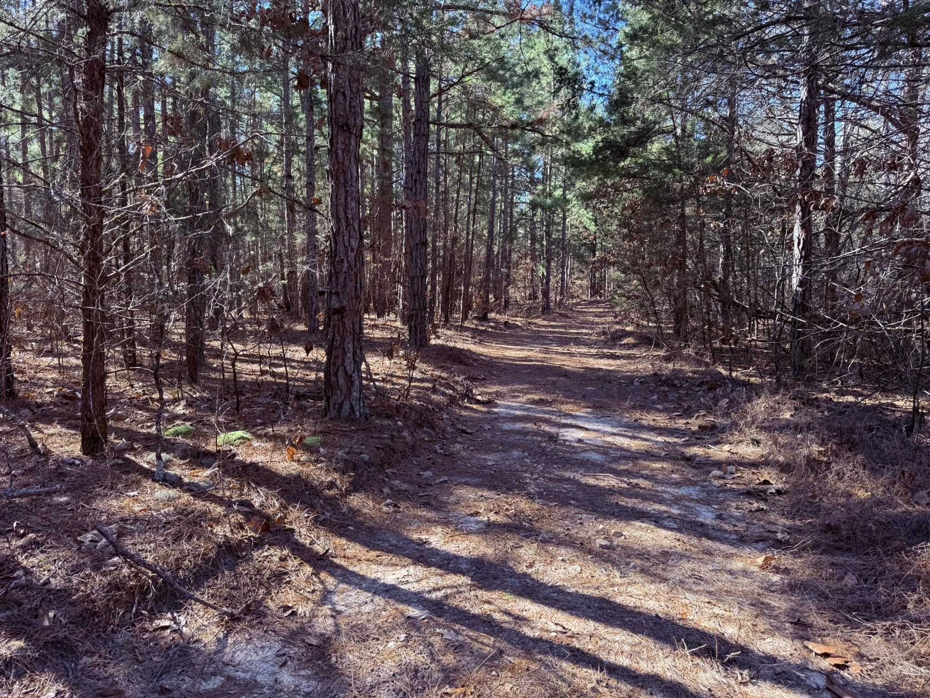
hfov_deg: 71.6
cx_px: 465
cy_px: 349
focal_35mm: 24
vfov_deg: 56.8
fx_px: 645
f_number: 1.78
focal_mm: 6.76
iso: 80
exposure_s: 1/234
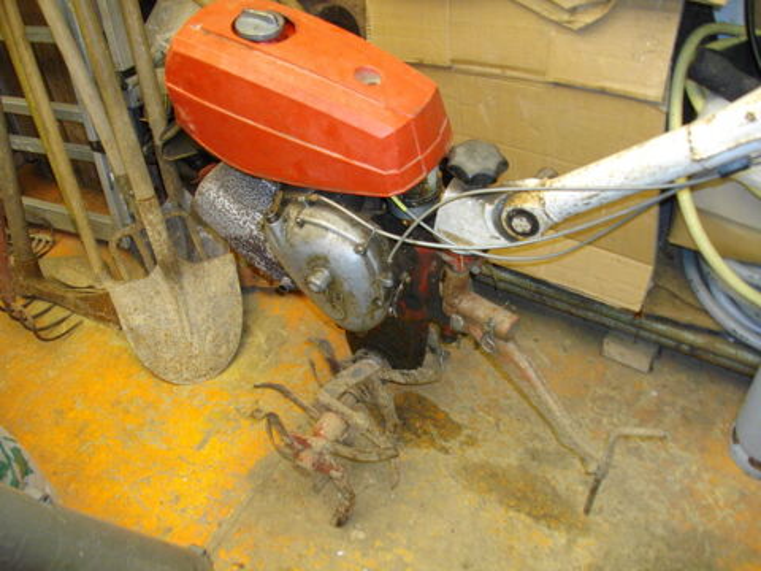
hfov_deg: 56.8
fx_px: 703
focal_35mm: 32
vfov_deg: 44.2
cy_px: 286
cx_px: 380
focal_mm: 5.7
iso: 244
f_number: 2.9
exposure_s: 1/50
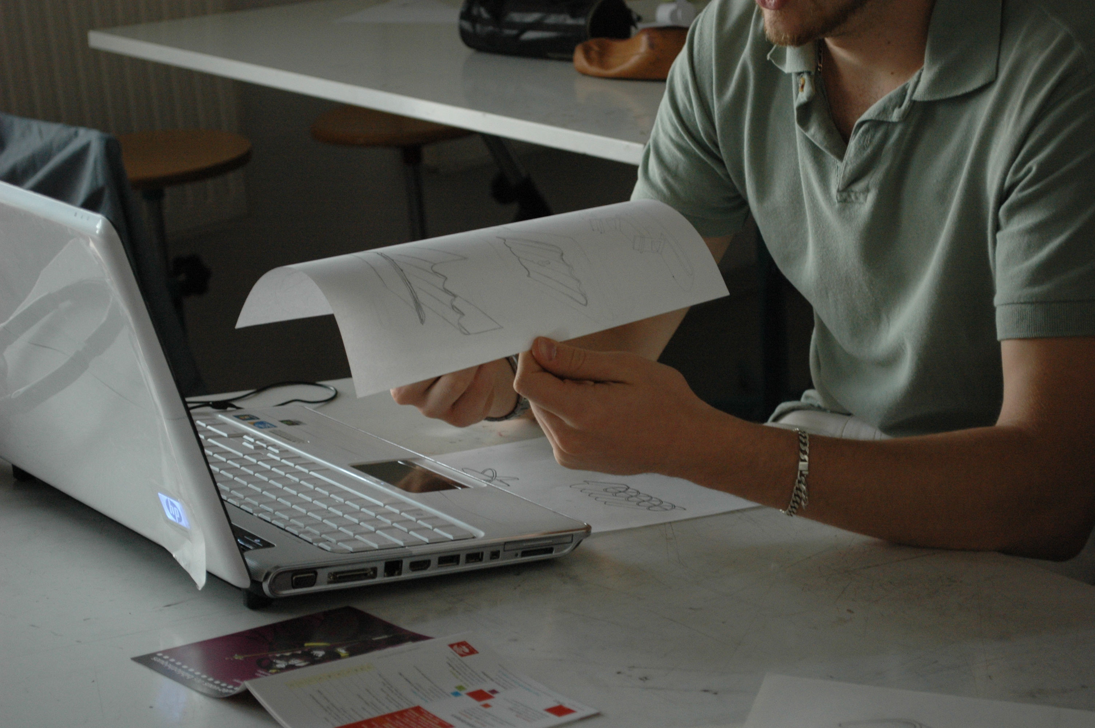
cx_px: 548
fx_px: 2507
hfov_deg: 24.6
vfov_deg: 16.5
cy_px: 364
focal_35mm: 82
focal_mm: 55
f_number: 5.6
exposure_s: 1/30
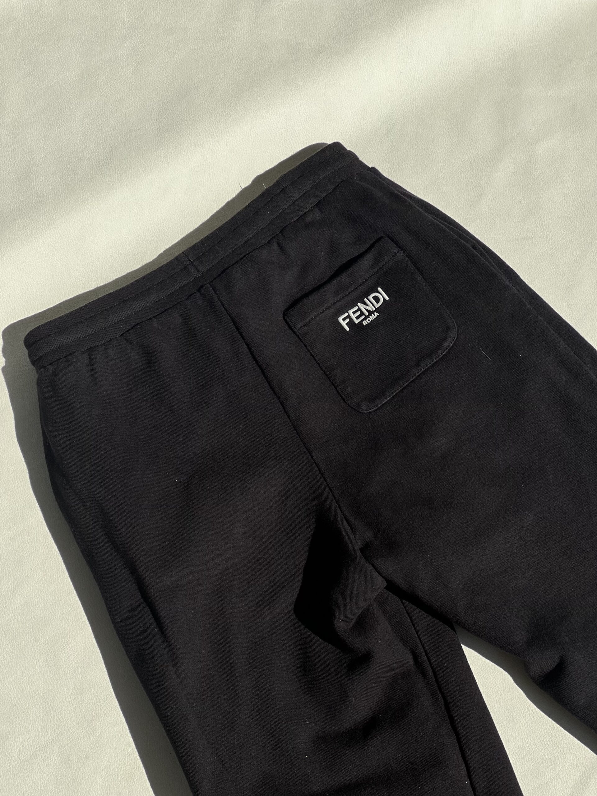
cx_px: 298
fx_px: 1771
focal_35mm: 77
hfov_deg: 19.1
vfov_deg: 25.3
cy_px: 398
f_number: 2.8
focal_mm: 9
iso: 32
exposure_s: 1/1220
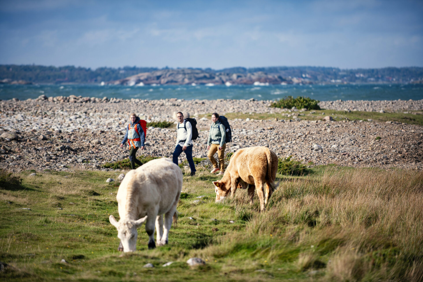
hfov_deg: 10.3
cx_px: 212
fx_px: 2350
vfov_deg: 6.9
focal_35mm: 200
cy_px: 141
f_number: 2.8
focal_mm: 200
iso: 64
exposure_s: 1/1250
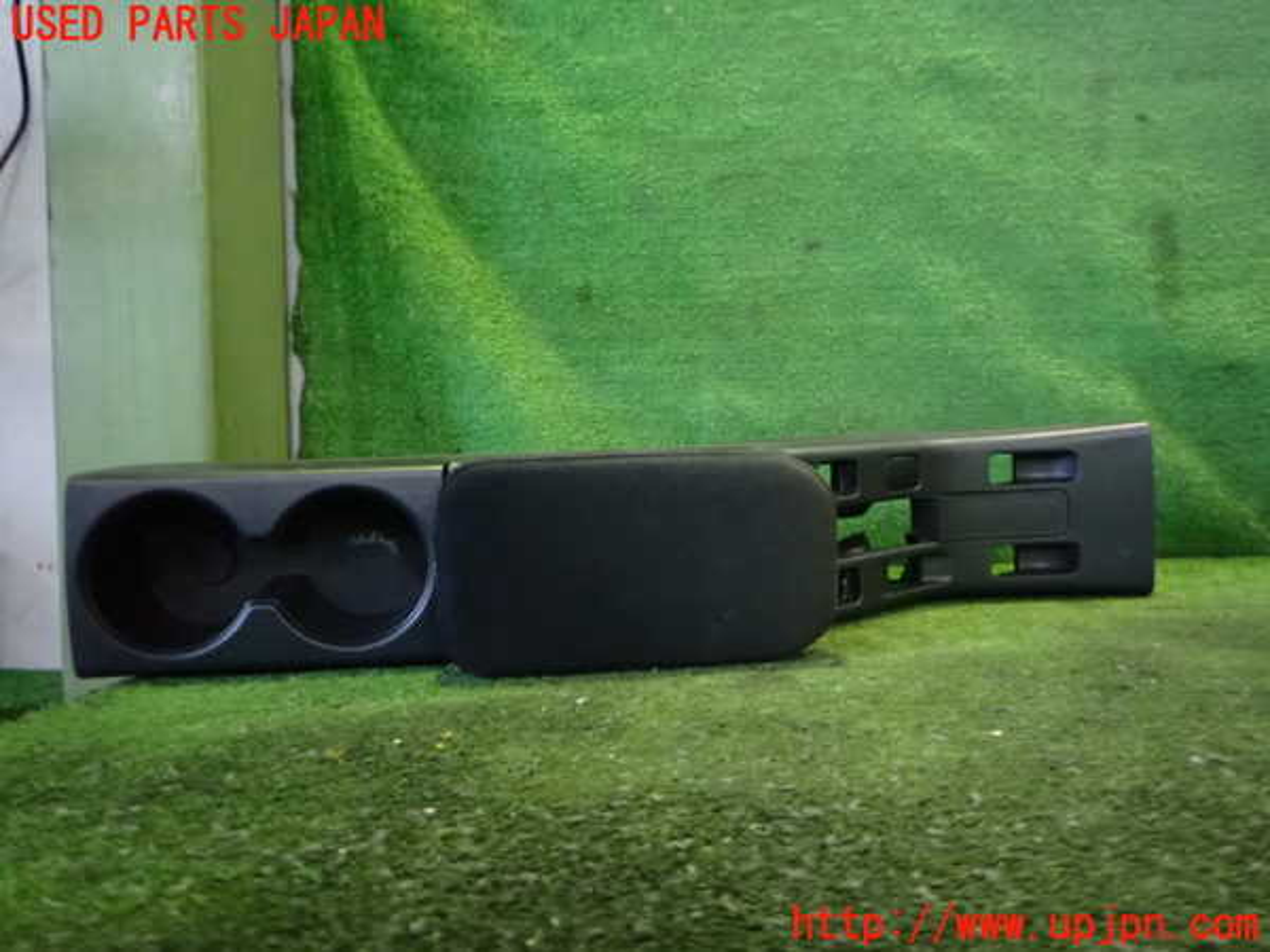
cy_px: 476
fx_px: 917
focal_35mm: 25
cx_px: 635
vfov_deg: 54.9
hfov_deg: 69.4
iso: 1250
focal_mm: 4.5
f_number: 2
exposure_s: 1/60
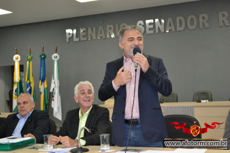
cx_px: 115
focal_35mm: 54
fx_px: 345
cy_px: 76
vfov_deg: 25.0
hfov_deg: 36.9
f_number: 5
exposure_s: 1/60
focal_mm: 36
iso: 1800
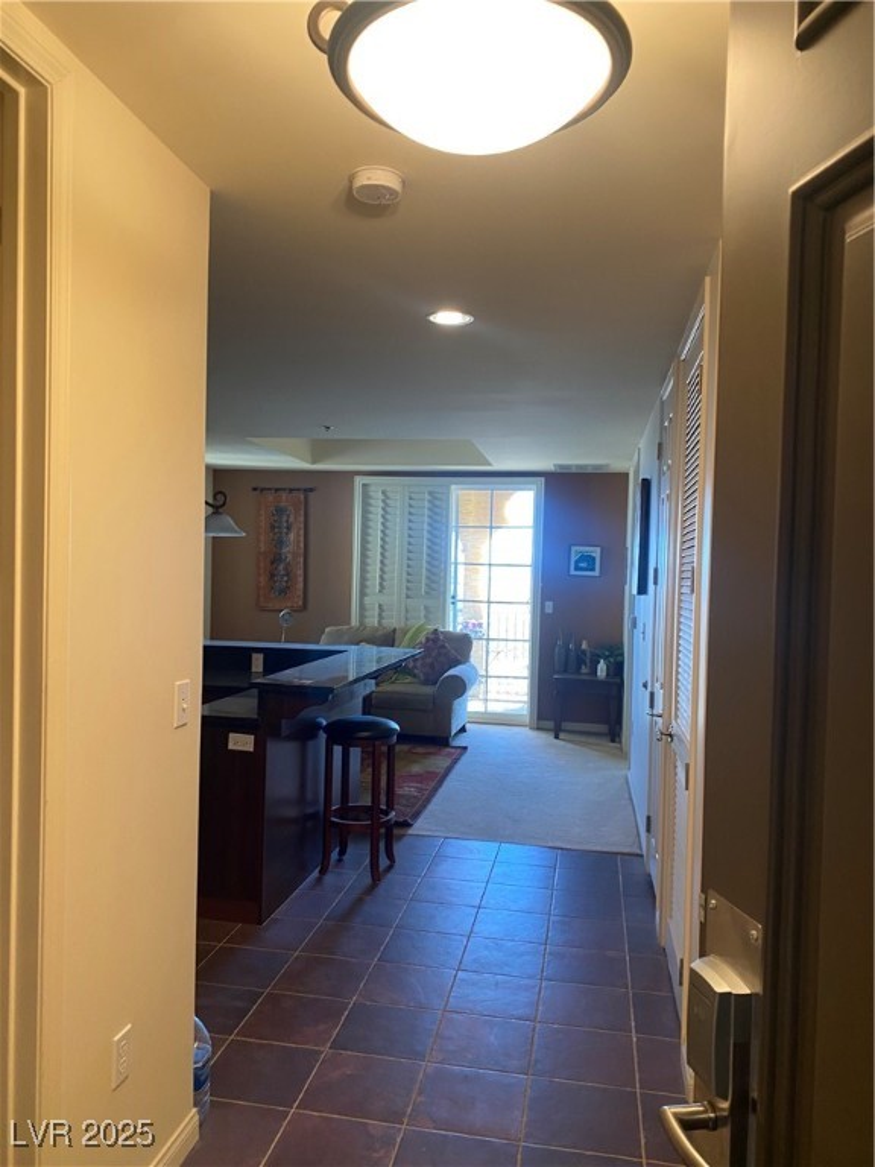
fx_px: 876
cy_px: 584
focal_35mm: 26
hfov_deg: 53.1
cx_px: 438
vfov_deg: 67.3
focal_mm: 4.25
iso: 100
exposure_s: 1/60
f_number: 1.8
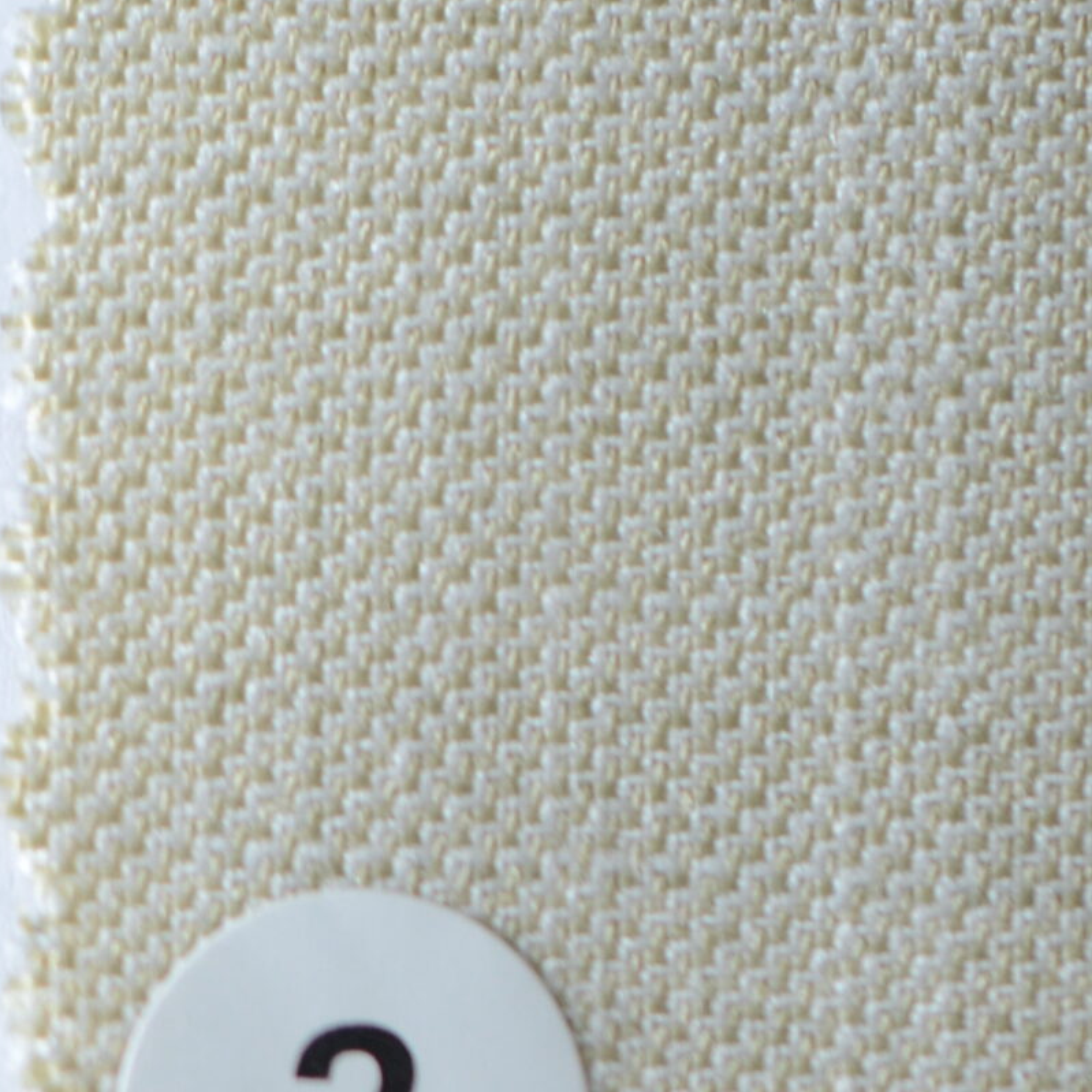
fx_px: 13098
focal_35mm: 367
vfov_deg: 4.8
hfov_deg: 4.8
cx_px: 1257
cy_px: 370
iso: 800
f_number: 3.8
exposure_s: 1/125
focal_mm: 90
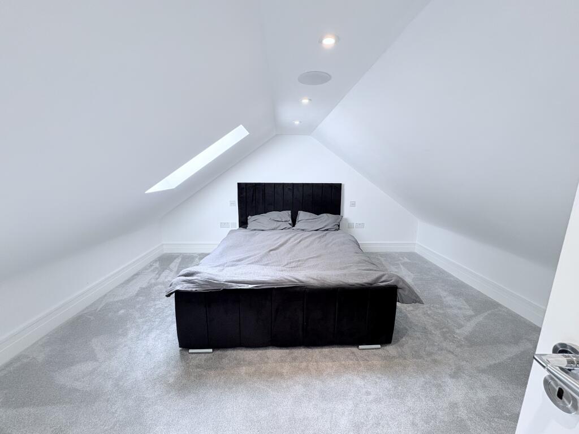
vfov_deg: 85.7
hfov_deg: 102.1
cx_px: 290
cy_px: 217
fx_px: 234
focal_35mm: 14
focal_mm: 2.22
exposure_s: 1/100
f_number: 2.2
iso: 80
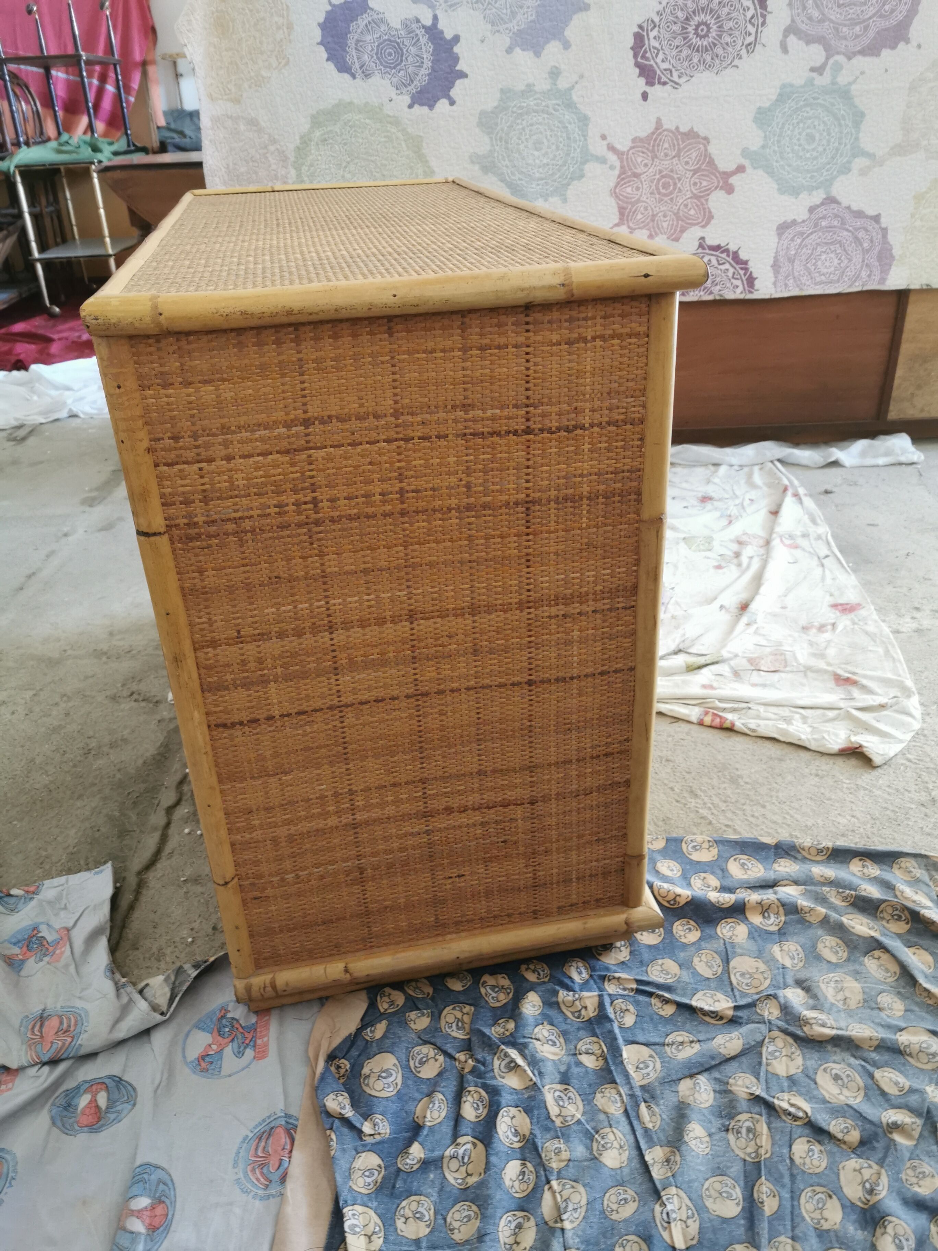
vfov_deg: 65.3
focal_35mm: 27
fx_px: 976
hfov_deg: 51.4
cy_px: 626
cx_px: 469
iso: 200
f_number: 1.6
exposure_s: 1/60
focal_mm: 5.56
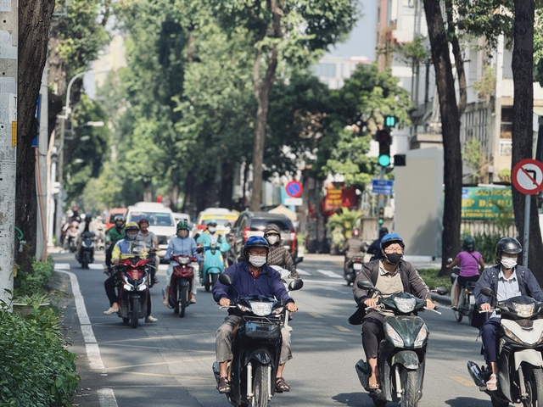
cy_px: 204
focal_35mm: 120
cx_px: 272
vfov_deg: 12.3
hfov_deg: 16.4
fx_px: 1882
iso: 50
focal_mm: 15.66
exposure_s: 1/436
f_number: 2.8
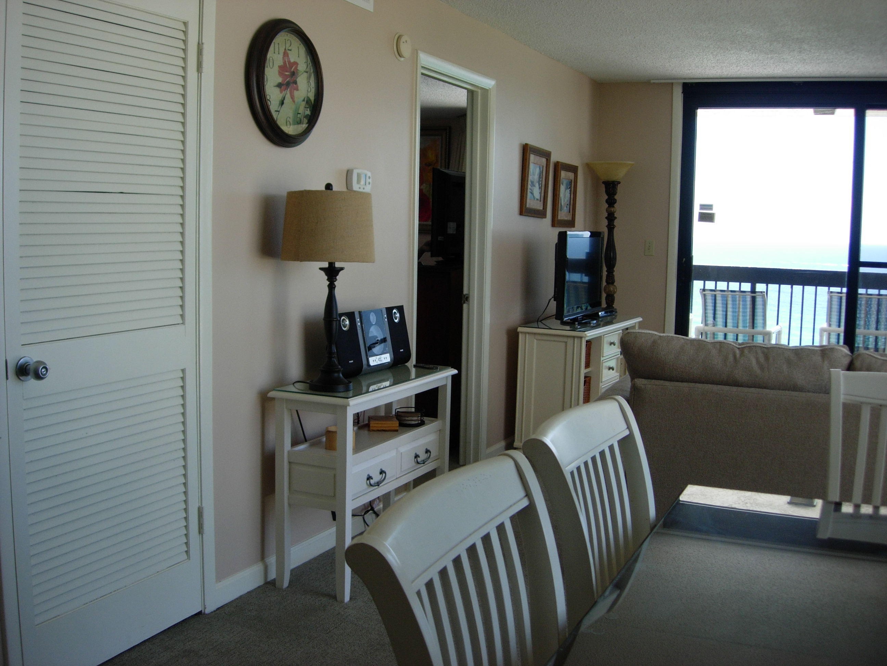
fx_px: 974
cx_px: 444
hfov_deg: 49.0
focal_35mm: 38
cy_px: 333
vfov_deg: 37.7
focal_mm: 7.8
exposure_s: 1/104
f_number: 2.8
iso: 64
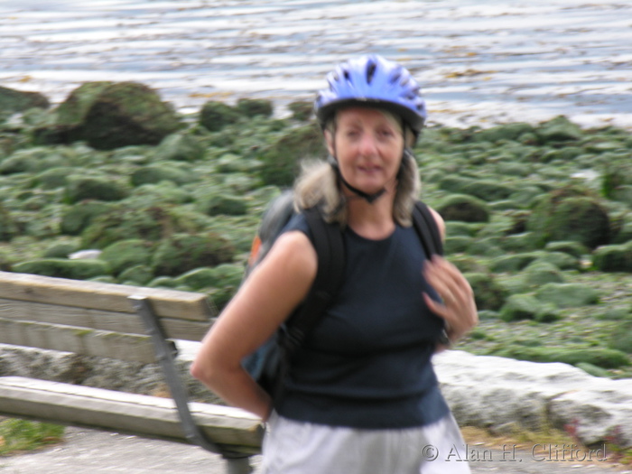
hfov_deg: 5.7
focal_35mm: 350
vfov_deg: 4.2
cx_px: 316
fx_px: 6390
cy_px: 237
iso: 50
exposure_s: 1/37
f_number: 5.2
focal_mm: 89
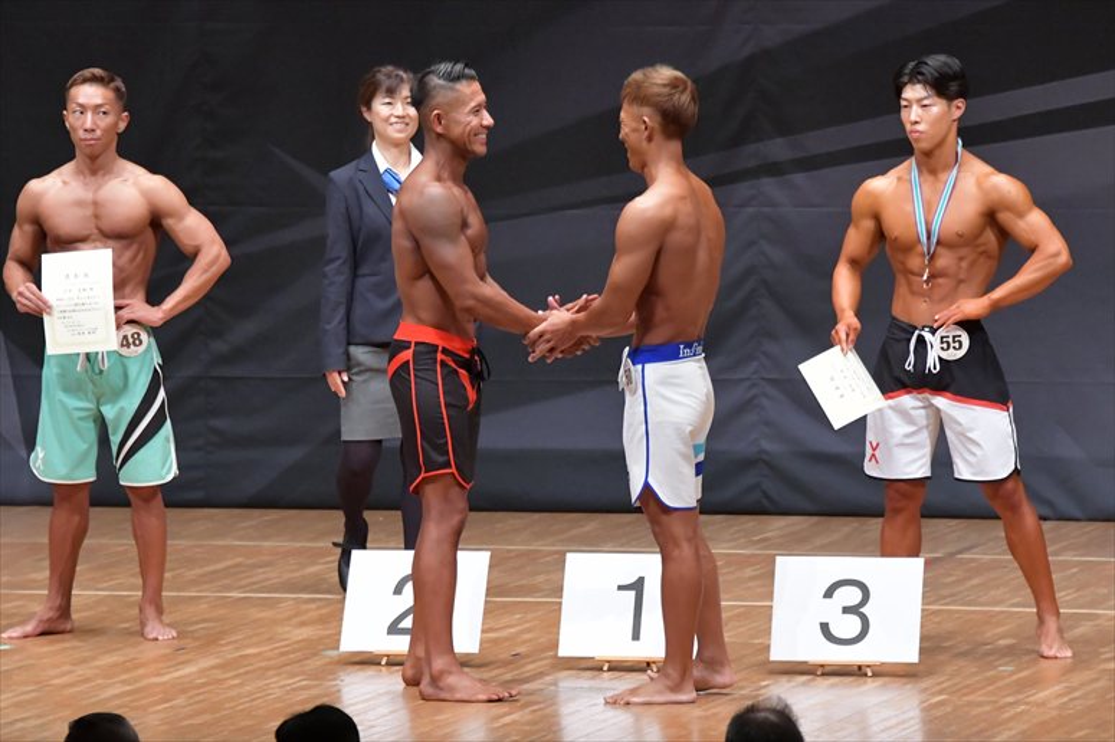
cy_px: 371
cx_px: 558
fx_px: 8359
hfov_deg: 7.6
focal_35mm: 270
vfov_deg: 5.1
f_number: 5.6
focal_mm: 180
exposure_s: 1/400
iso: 8000
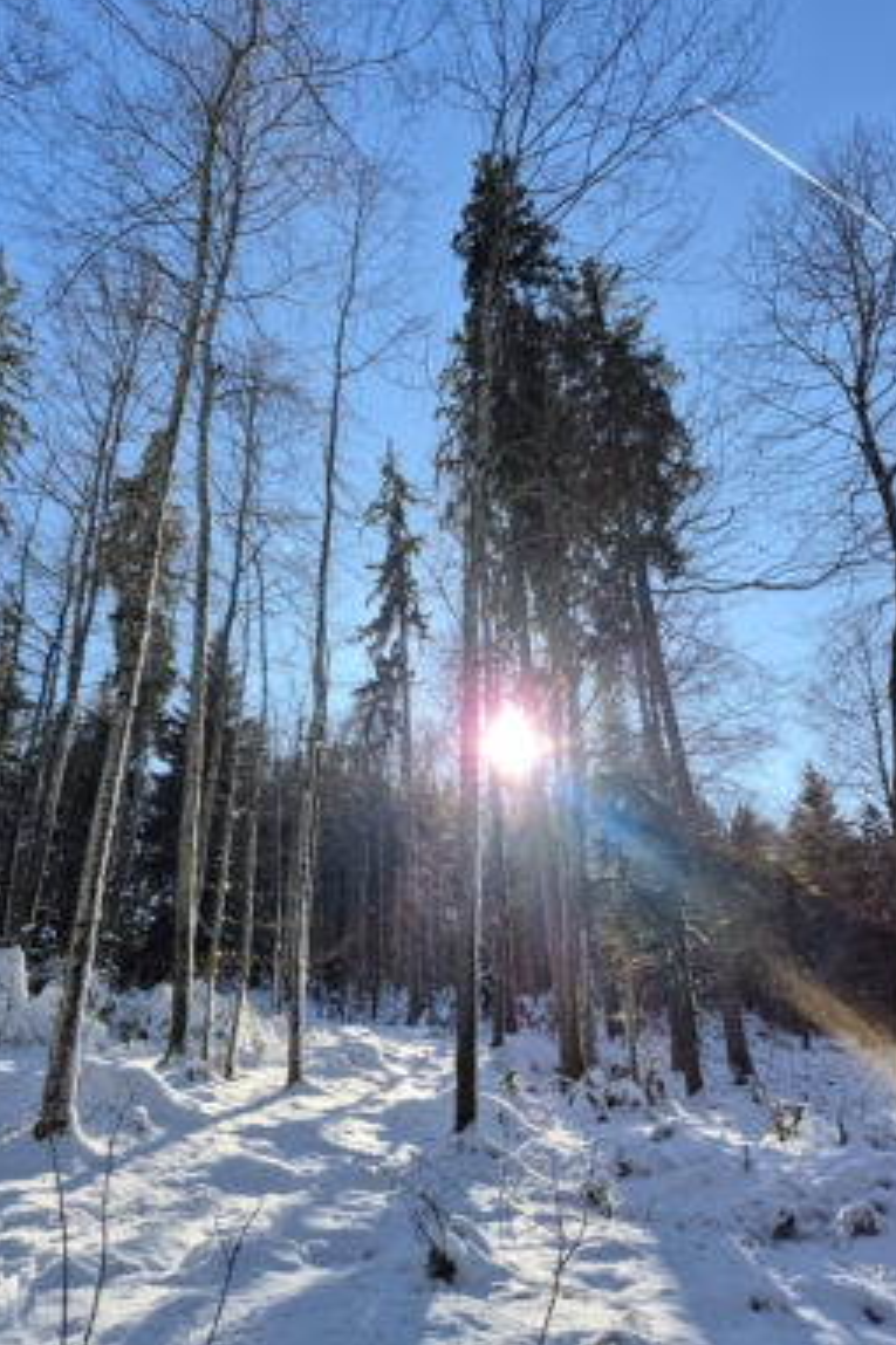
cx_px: 401
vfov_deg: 71.5
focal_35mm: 25
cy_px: 646
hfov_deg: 51.2
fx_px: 934
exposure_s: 1/798
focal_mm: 5.4
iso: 25
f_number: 1.8
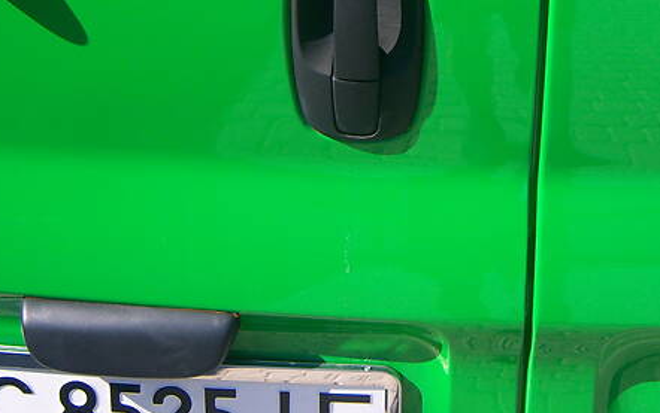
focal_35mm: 69
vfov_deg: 18.4
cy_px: -7
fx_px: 1242
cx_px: 455
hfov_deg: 29.5
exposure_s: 1/640
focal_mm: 7.5
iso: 80
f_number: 2.8
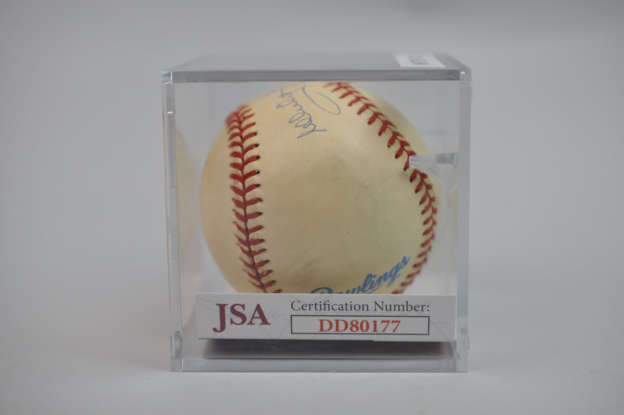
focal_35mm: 60
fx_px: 1039
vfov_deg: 22.6
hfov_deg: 33.4
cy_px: 208
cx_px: 312
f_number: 4
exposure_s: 1/60
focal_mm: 40
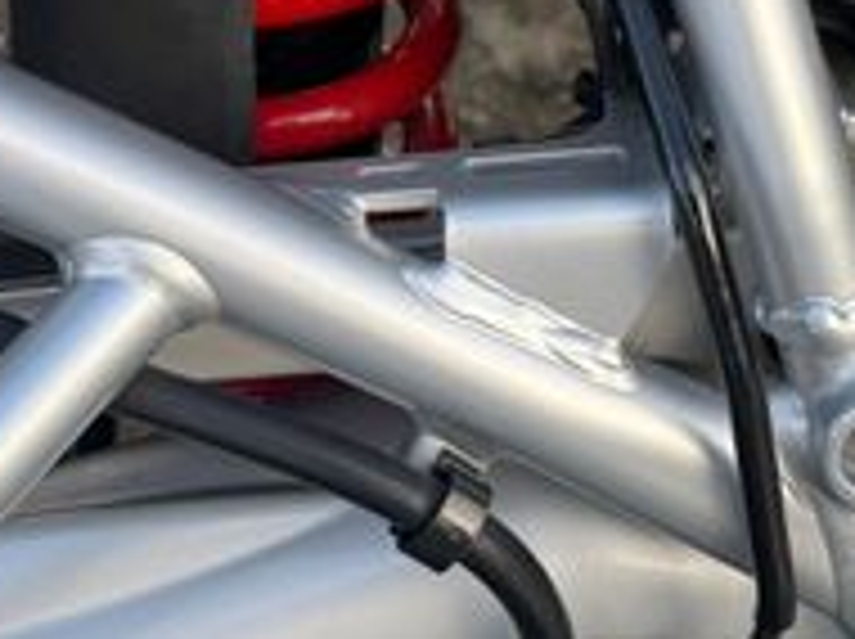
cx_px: 580
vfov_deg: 18.0
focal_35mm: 81
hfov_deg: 24.0
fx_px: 1998
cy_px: 117
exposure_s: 1/381
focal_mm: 6.76
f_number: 1.78
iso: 80
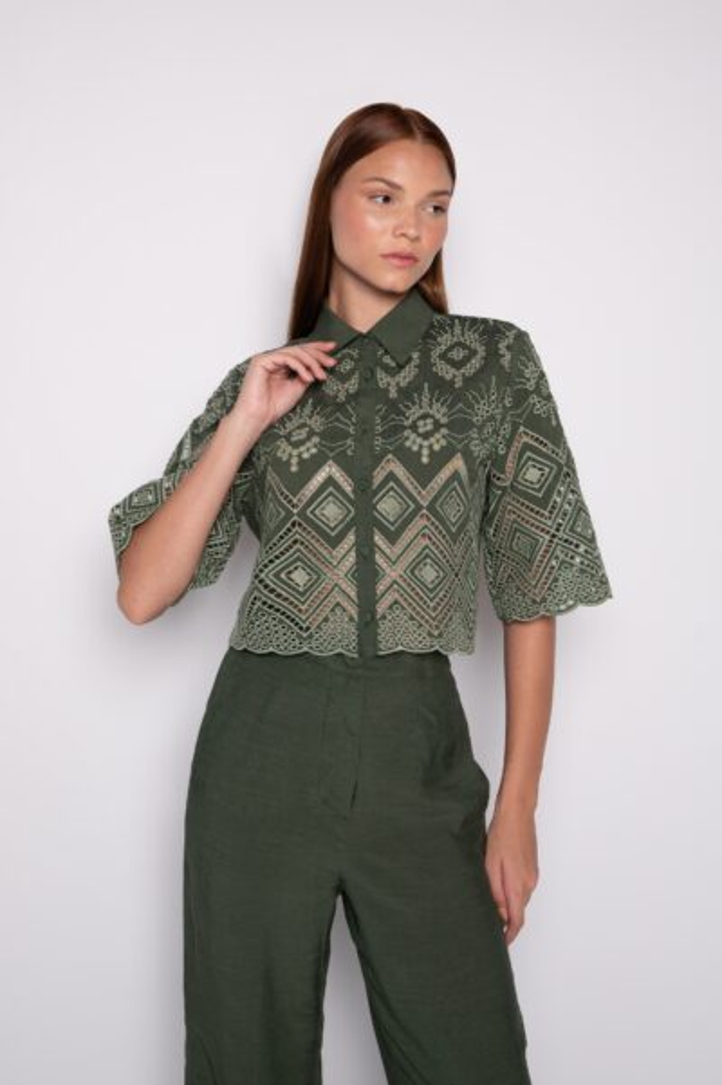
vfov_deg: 46.4
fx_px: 1265
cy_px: 542
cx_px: 361
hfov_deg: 31.9
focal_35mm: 42
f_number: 7.1
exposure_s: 1/160
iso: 200
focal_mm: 42
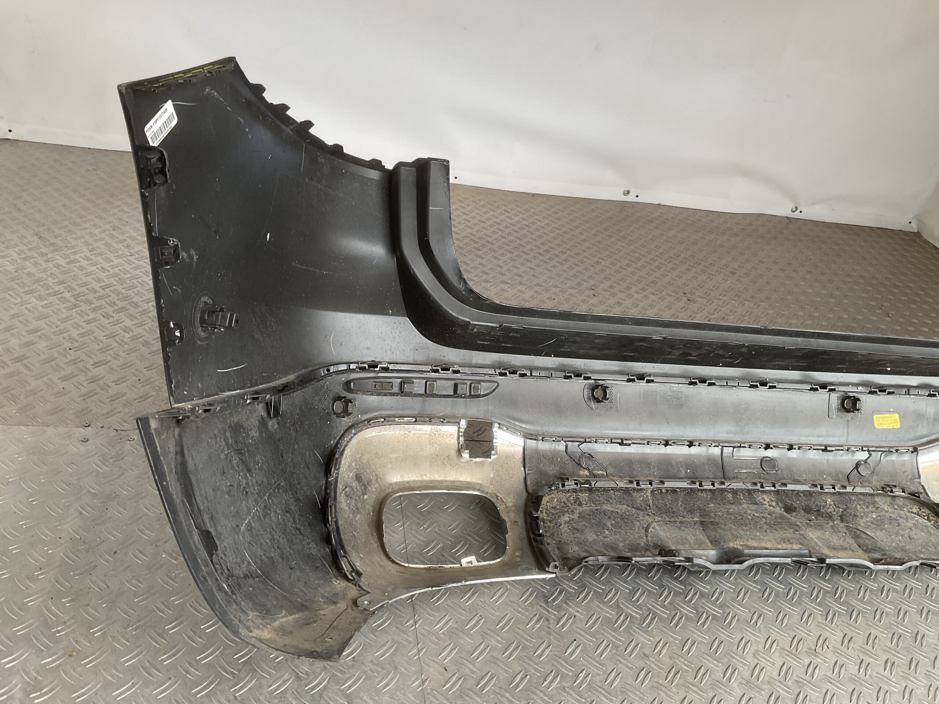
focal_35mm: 29
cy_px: 352
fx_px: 787
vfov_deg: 48.2
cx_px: 470
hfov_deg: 61.7
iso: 50
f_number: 1.8
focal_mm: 3
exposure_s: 1/120
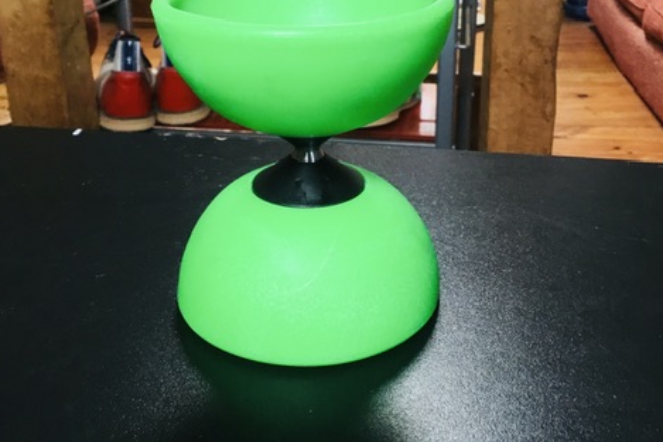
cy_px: 123
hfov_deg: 44.5
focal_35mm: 44
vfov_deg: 30.1
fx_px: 811
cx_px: 327
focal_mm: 3.3
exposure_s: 1/33
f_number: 2.4
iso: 50
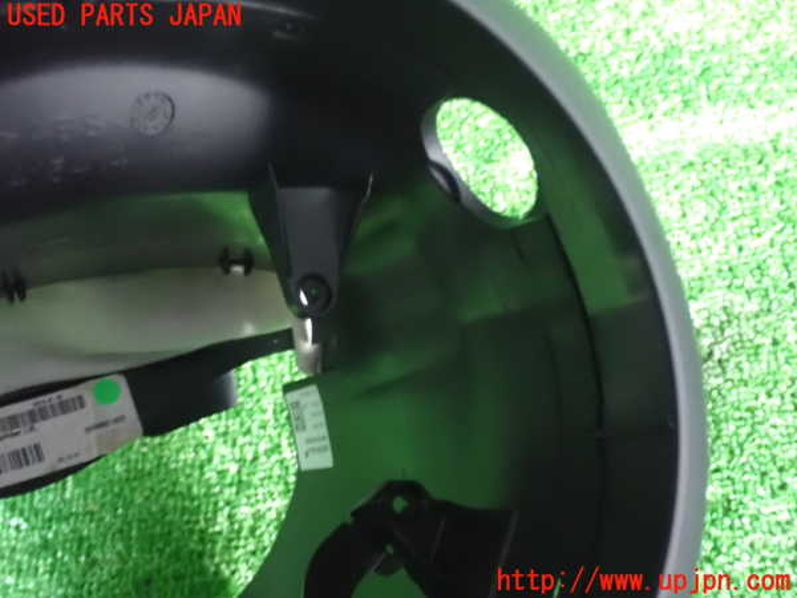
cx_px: 398
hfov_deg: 42.9
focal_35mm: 44
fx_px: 1013
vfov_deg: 32.9
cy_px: 299
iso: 1600
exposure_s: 1/20
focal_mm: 7.84
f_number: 2.9
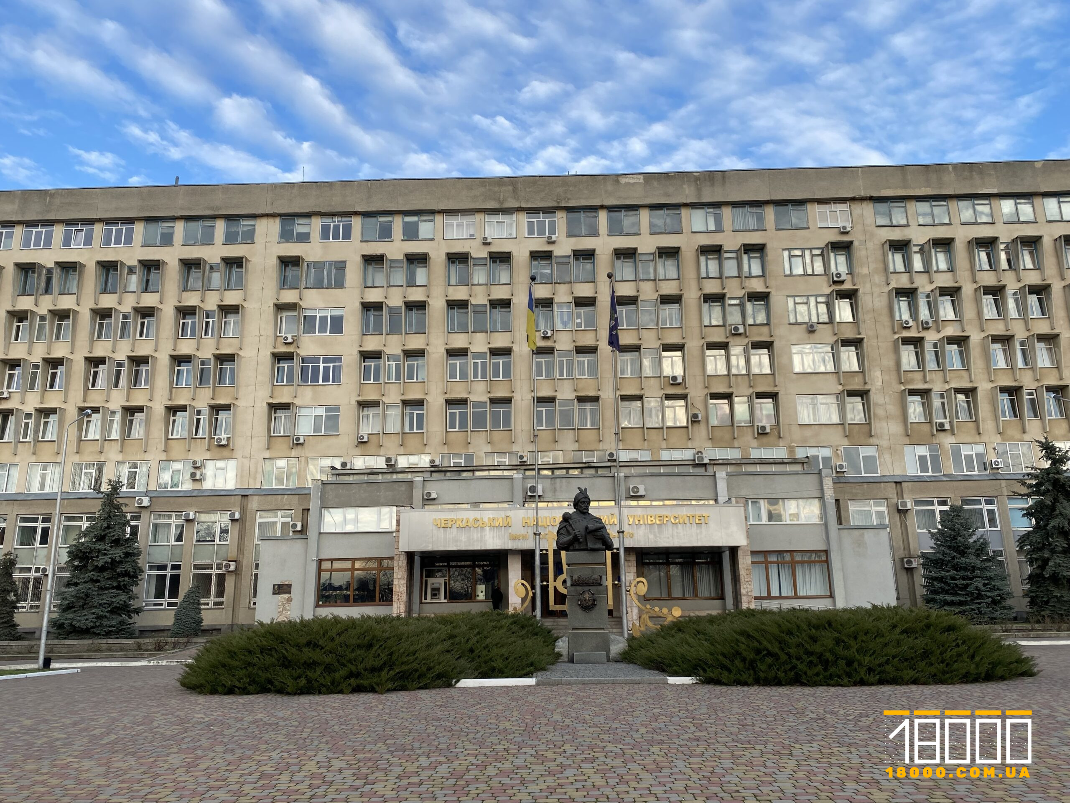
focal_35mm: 26
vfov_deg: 53.1
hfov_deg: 67.3
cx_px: 535
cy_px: 402
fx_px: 804
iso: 32
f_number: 1.8
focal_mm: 4.25
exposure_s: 1/782
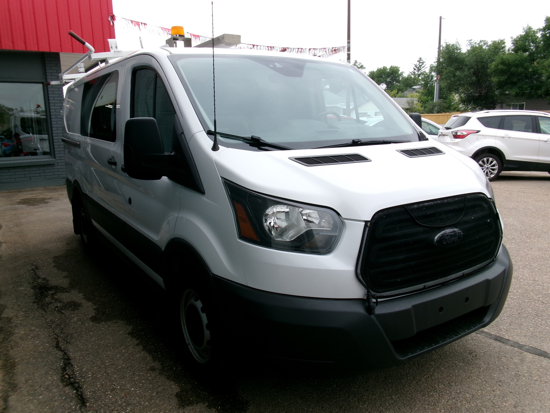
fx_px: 445
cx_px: 275
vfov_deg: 49.7
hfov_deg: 63.4
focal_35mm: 28
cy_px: 206
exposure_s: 1/52
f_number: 10.8
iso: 100
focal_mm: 5.1
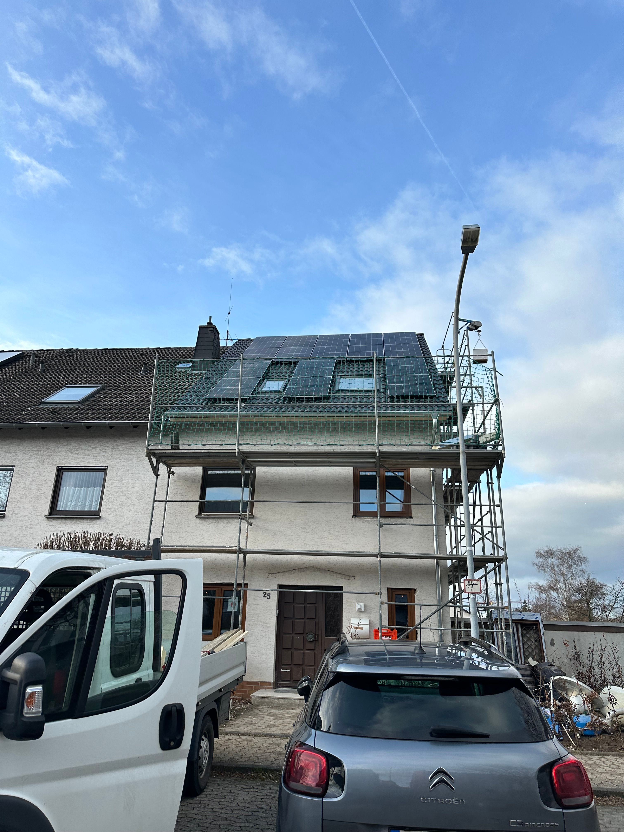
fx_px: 577
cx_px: 312
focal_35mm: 24
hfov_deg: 56.8
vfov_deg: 71.6
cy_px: 416
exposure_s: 1/1639
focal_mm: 6.86
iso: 80
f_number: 1.78
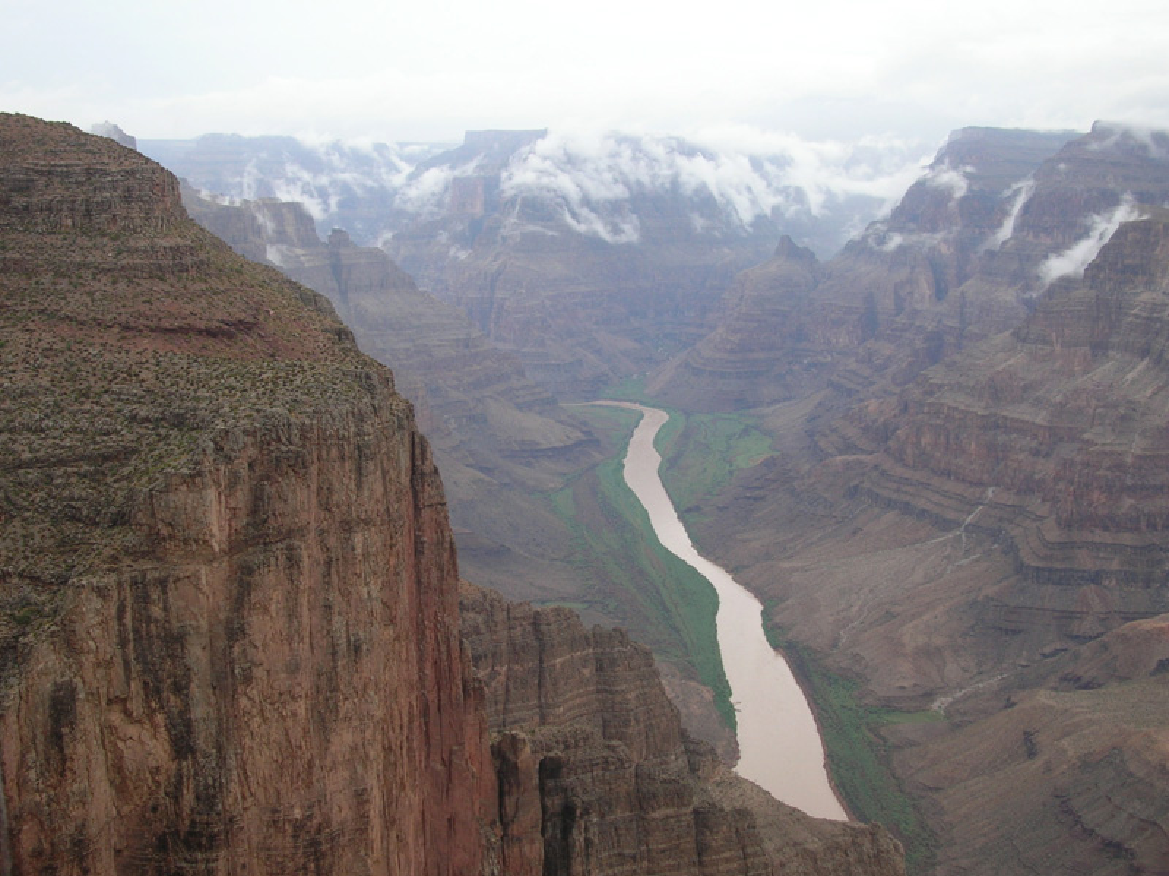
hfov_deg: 37.5
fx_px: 1721
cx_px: 584
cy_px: 438
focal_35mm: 51
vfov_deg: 28.5
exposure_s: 1/171
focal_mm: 8.5
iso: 50
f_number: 3.3
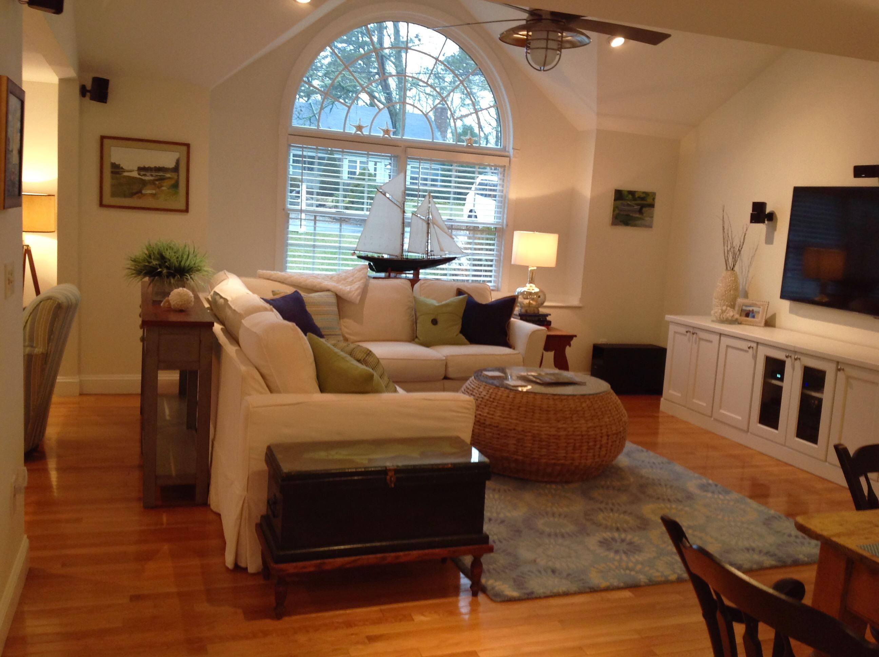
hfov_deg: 52.7
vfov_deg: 40.6
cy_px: 328
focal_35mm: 35
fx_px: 887
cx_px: 440
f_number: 2.4
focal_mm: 4.28
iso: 80
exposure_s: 1/15
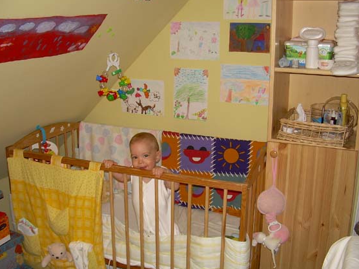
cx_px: 166
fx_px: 425
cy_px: 128
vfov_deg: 35.1
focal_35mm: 41
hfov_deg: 45.7
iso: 50
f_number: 2.8
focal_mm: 6.3
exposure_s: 1/60
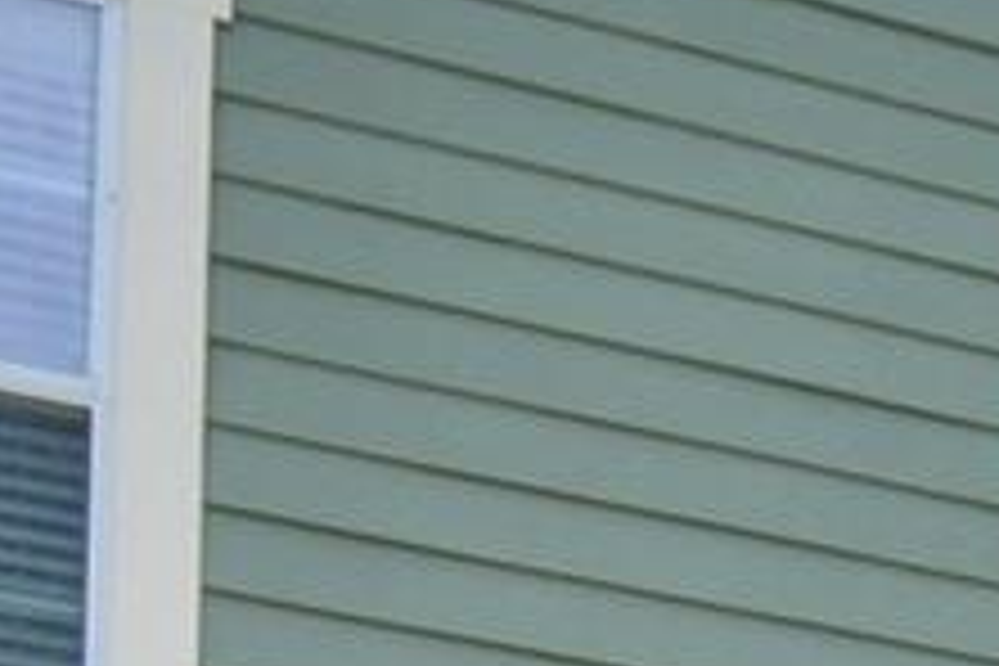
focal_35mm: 108
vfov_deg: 9.0
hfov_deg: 17.0
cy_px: 2254
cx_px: 1544
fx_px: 2997
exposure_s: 1/1600
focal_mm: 10
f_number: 4.5
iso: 100
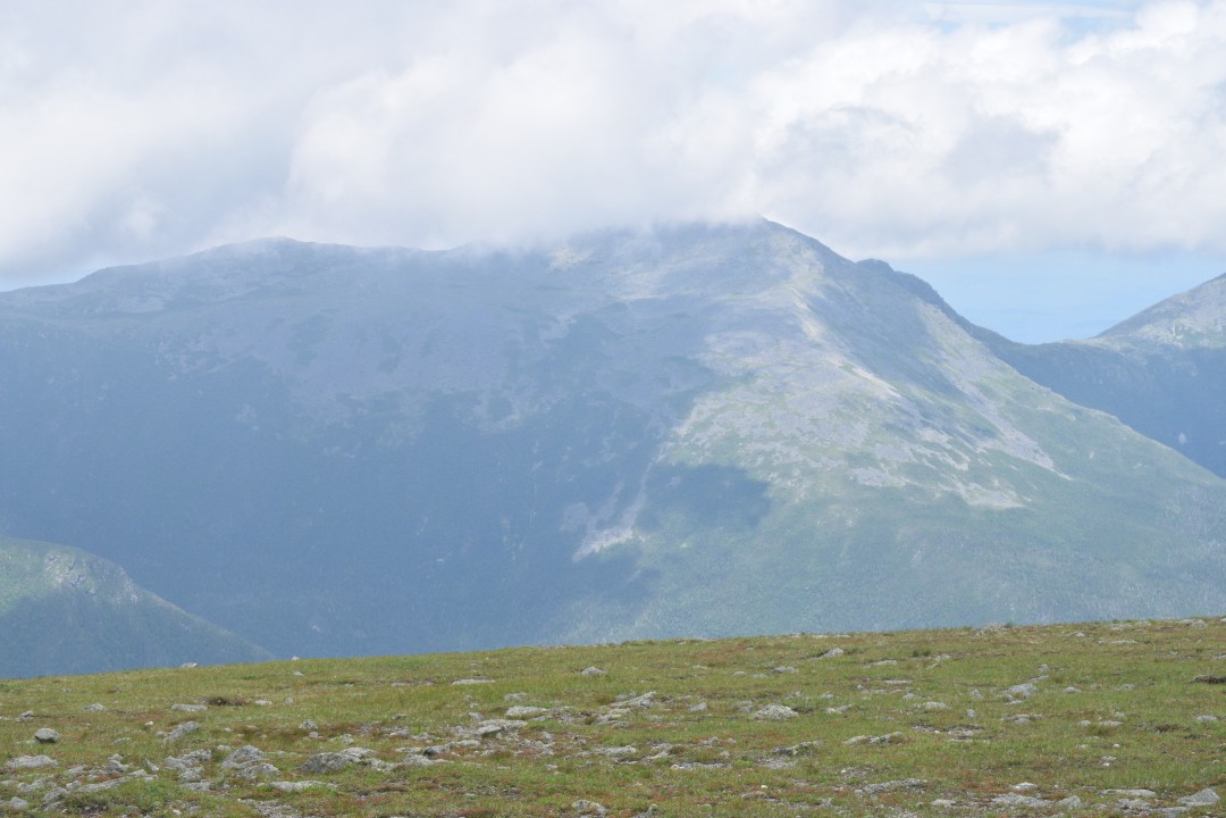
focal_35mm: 82
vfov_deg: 16.6
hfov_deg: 24.6
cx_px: 613
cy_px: 409
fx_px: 2809
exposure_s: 1/320
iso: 800
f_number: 16
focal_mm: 55
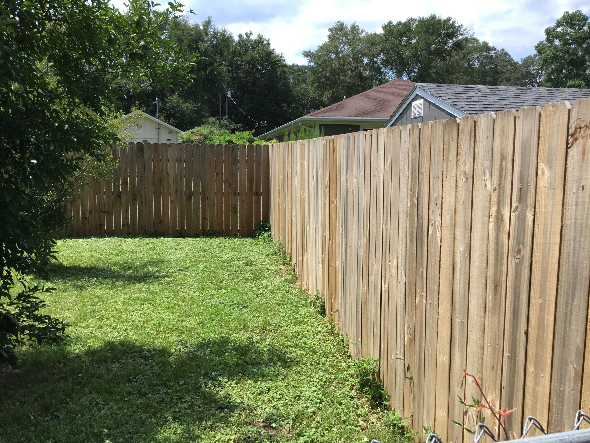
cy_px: 222
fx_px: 528
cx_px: 295
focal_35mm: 31
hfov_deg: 58.4
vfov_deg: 45.4
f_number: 2.4
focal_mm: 3.3
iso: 25
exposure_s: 1/799
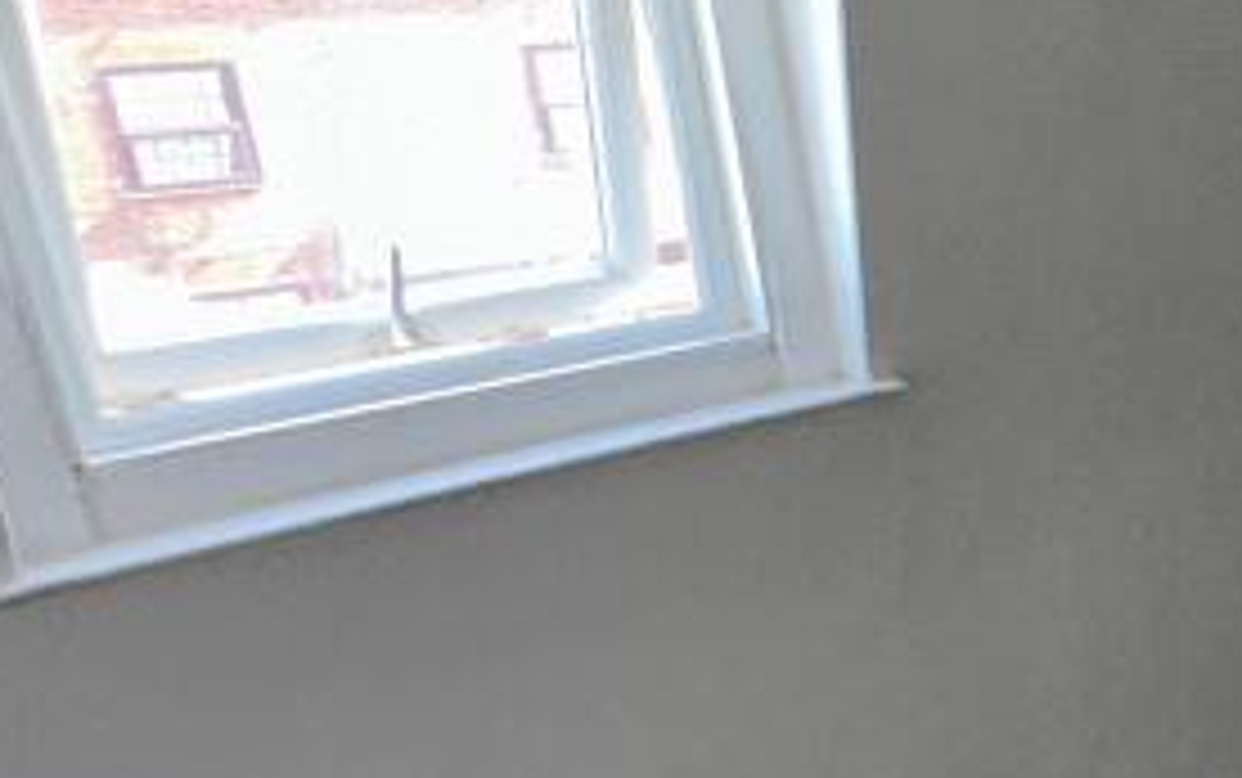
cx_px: 1701
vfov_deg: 23.4
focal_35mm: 55
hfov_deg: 28.6
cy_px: 549
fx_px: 1863
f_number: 2.2
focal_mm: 2.22
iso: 80
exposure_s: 1/121
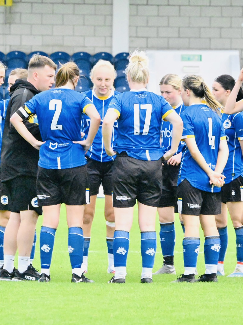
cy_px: 163
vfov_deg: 3.7
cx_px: 136
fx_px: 5007
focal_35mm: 535
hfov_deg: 2.8
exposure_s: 1/5000
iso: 25600
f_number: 18
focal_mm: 370
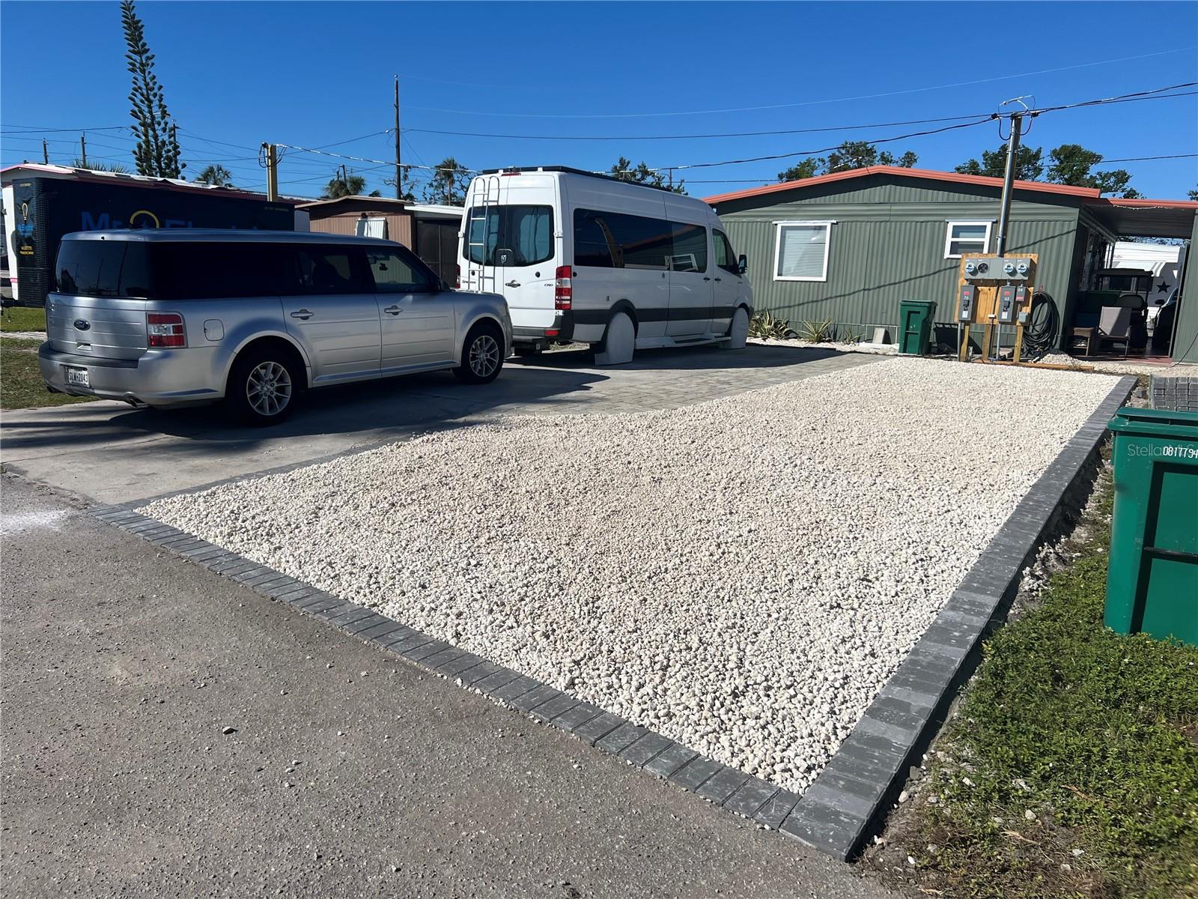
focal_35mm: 26
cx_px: 599
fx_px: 900
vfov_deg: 53.1
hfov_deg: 67.3
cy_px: 450
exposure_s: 1/10309
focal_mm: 5.7
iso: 50
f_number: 1.5
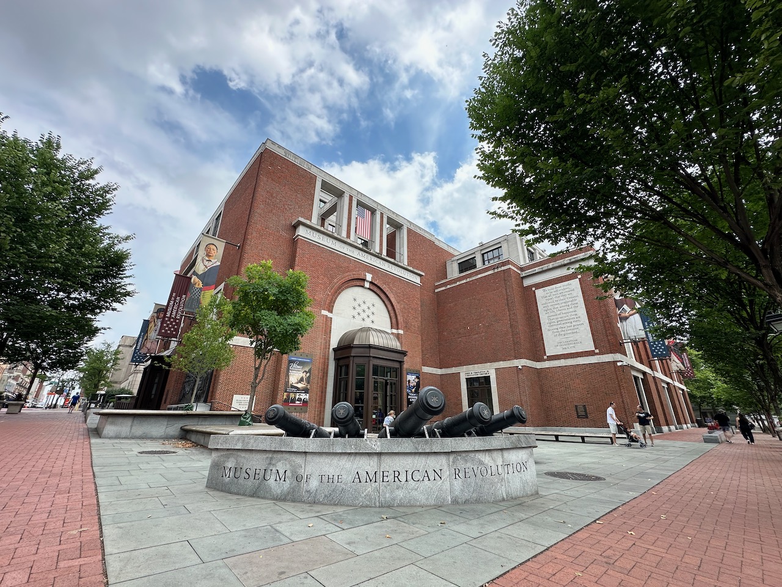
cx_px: 391
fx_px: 316
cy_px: 294
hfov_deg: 102.1
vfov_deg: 85.7
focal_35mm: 14
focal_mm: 2.22
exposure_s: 1/836
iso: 40
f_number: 2.2
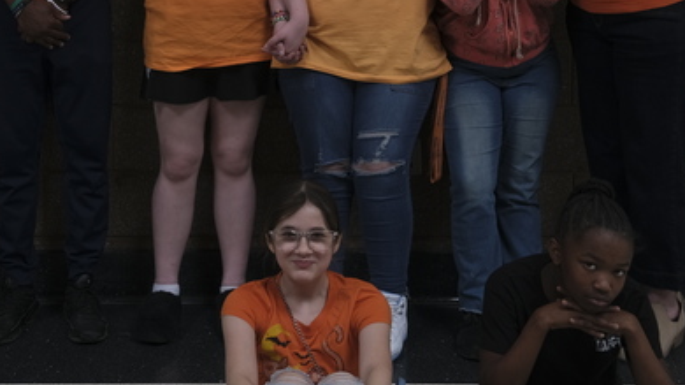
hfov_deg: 31.7
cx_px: 230
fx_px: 1198
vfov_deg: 17.4
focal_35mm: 66
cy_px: -78
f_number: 4
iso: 160
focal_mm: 16
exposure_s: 1/28
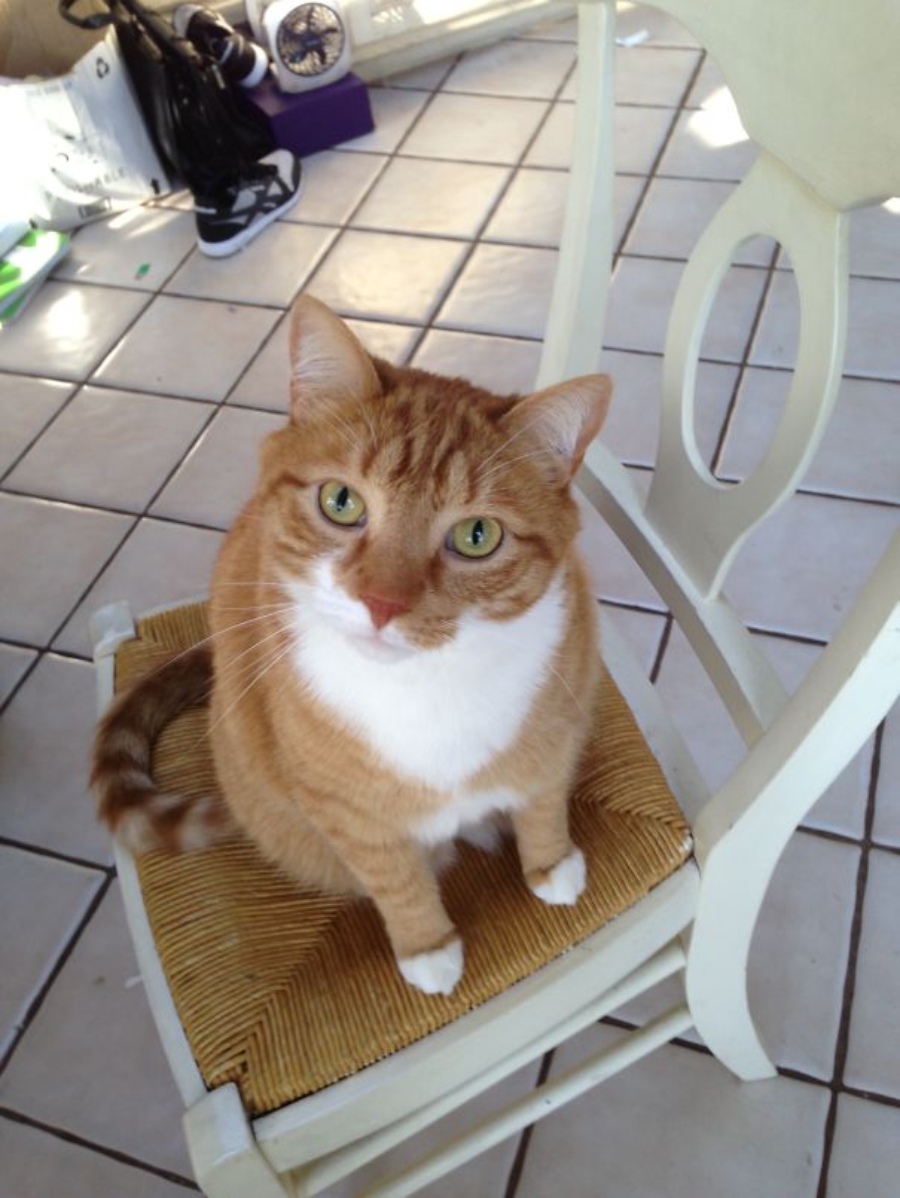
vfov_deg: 55.3
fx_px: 1143
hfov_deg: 43.0
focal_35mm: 33
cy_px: 599
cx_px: 450
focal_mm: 4.13
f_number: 2.4
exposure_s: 1/20
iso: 50
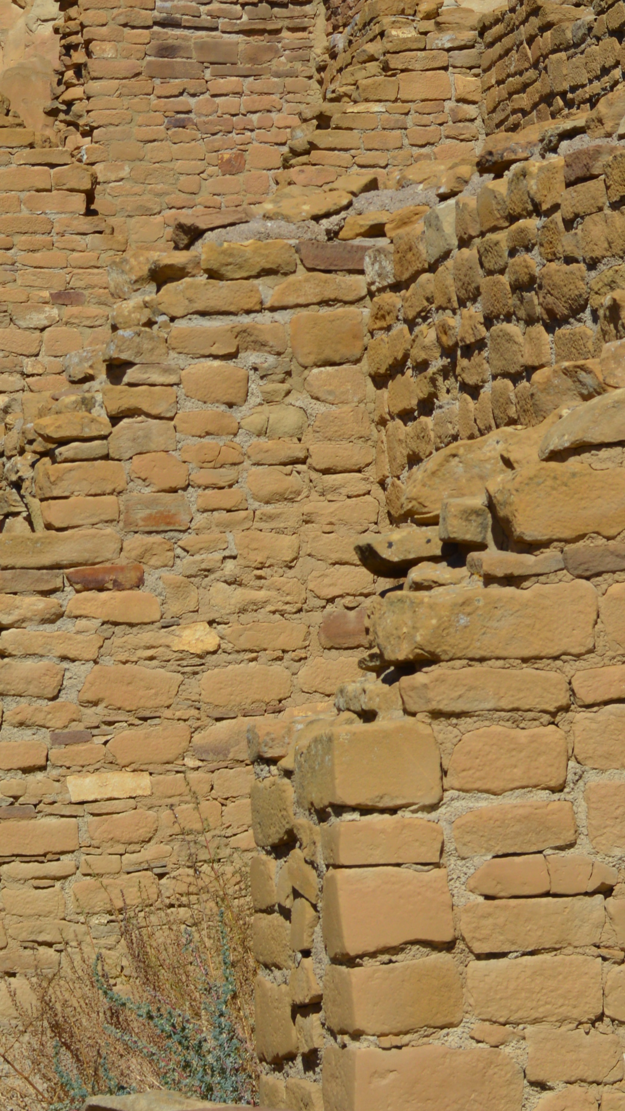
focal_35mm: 119
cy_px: -72
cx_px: 171
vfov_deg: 17.5
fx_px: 3510
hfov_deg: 10.2
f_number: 9
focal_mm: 35
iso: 100
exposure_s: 1/320
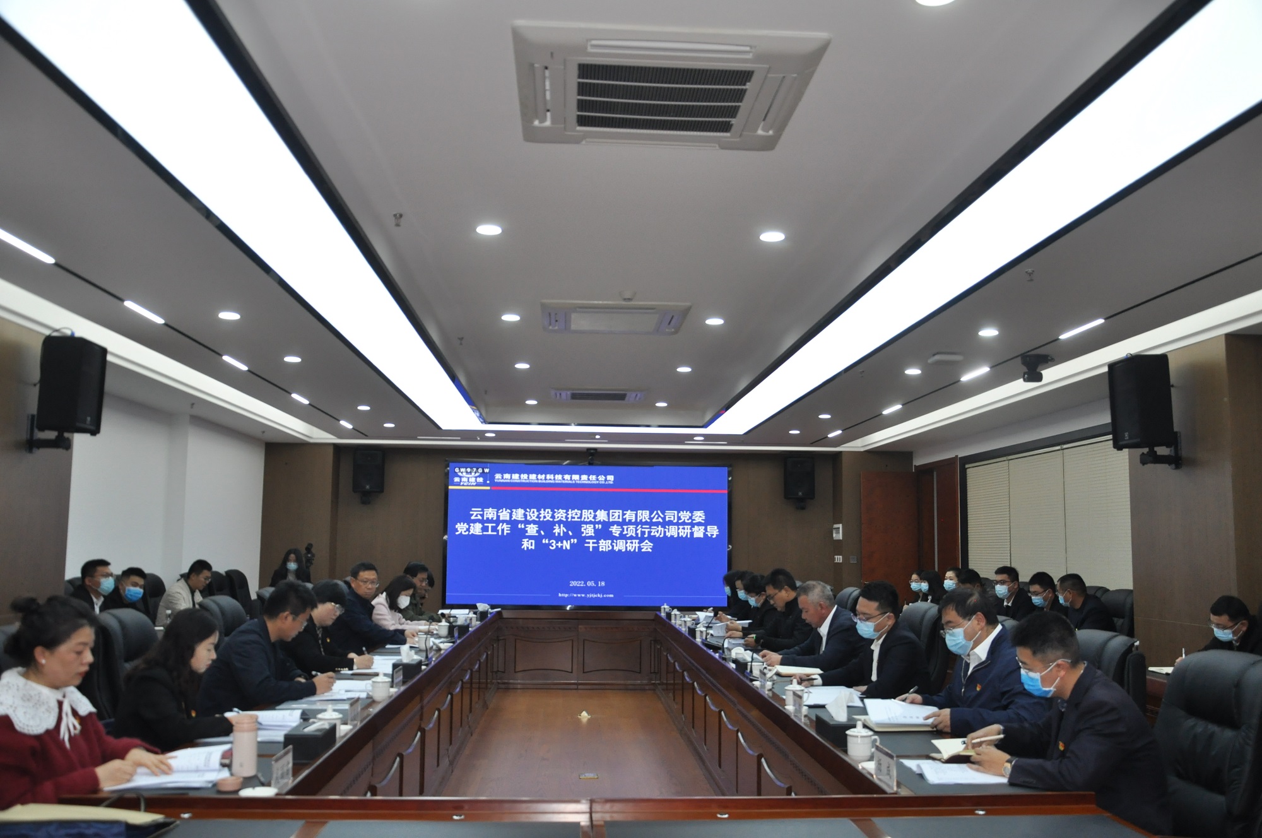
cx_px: 631
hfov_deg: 59.6
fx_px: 1103
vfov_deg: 41.6
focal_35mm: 32
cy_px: 419
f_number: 4
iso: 800
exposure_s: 1/200
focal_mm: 21
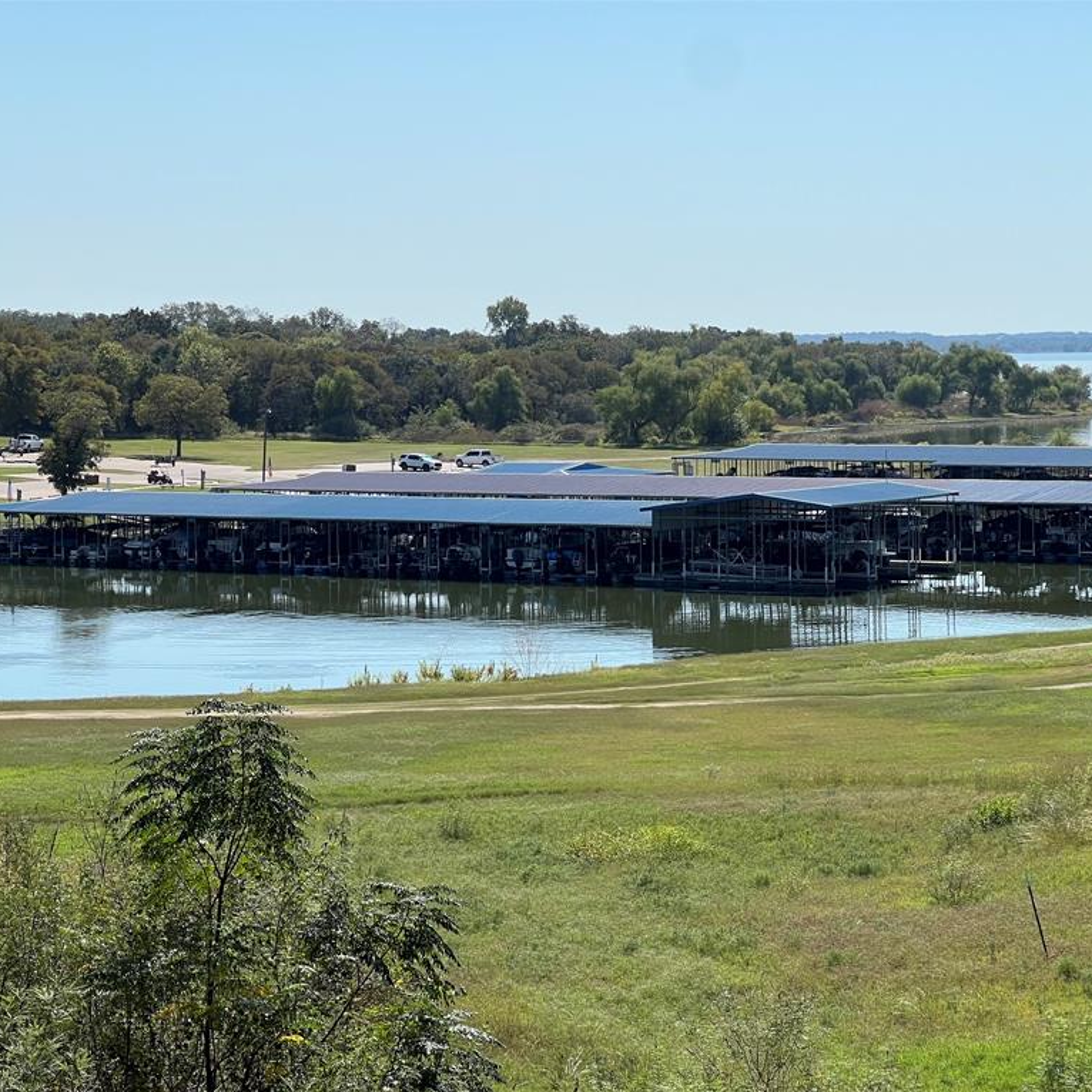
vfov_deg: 19.1
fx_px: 3248
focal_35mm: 91
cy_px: 546
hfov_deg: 19.1
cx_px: 448
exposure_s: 1/1096
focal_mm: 9
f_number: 2.8
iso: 32
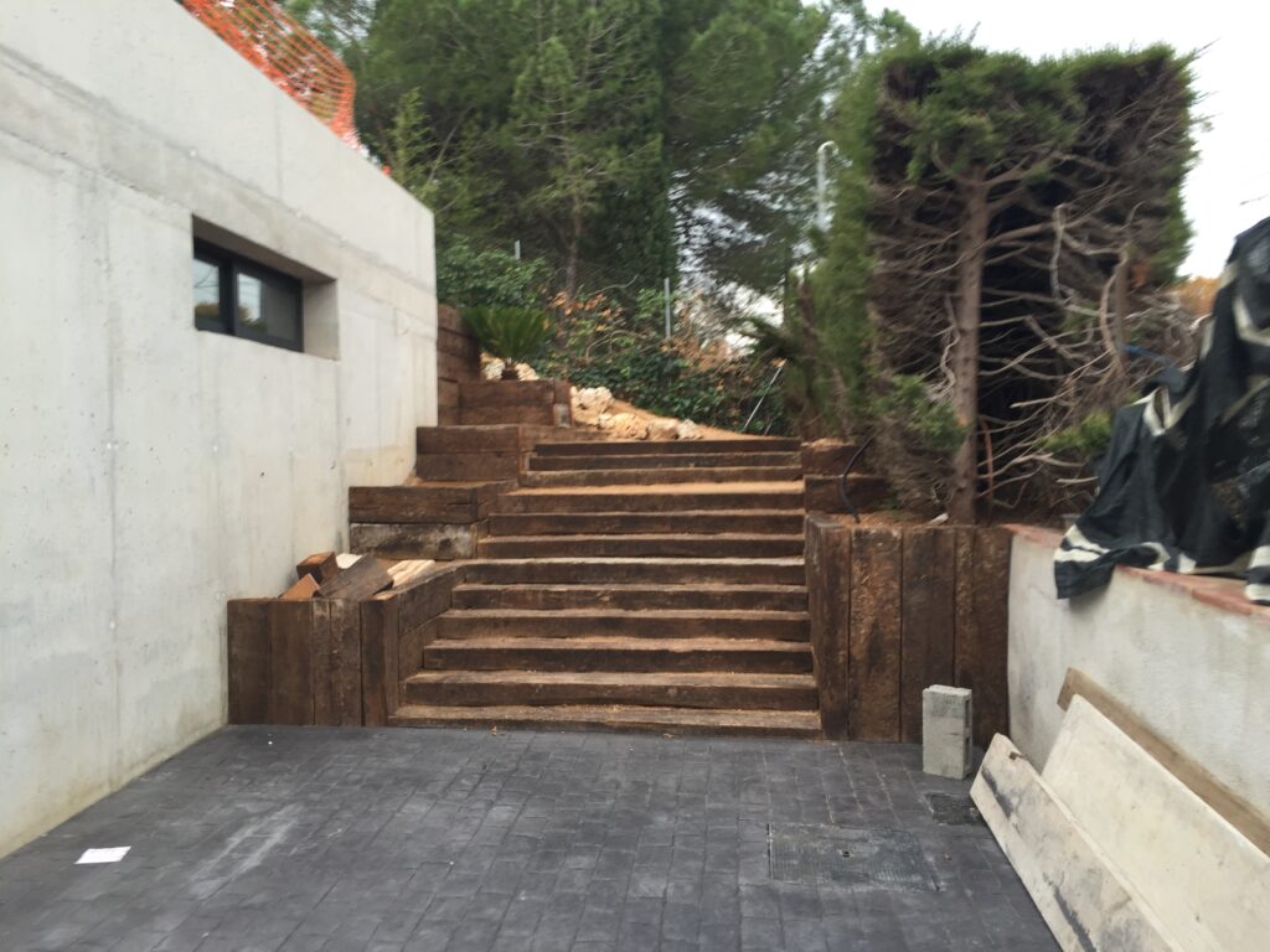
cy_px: 476
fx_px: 1064
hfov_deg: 61.7
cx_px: 635
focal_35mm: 29
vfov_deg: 48.2
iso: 40
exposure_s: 1/50
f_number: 2.2
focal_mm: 4.15
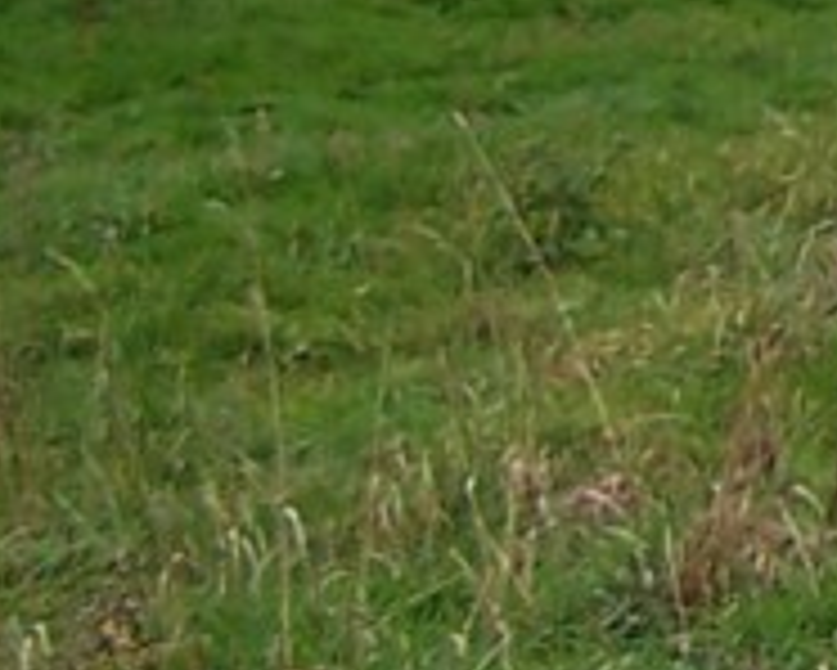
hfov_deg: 7.3
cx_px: 2578
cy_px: -504
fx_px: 5725
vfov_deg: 6.6
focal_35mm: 231
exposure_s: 1/125
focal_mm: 6.3
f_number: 2.8
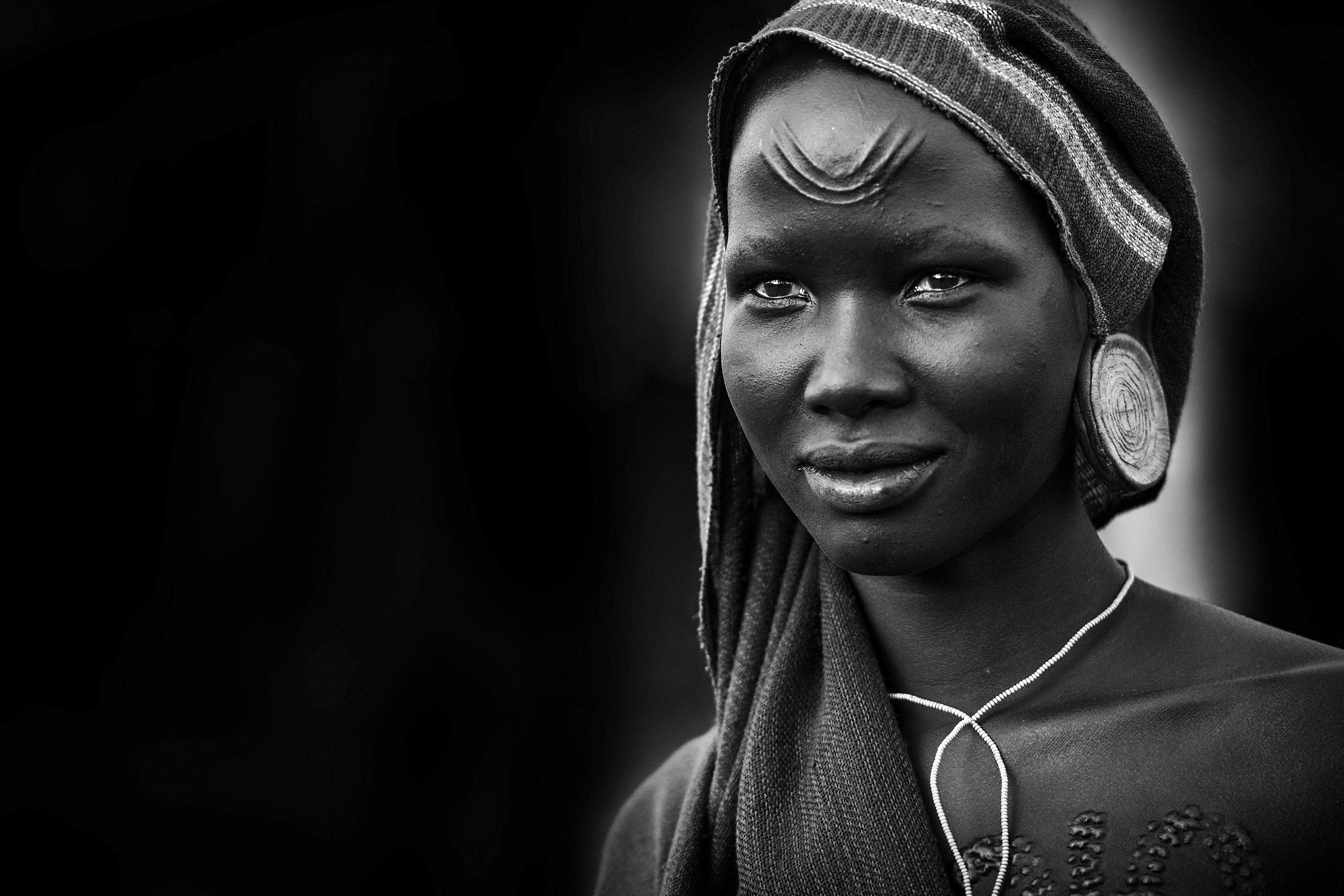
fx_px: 8064
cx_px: 713
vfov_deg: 6.4
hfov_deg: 9.5
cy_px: 421
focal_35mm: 216
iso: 1000
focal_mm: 200
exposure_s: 1/640
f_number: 3.2
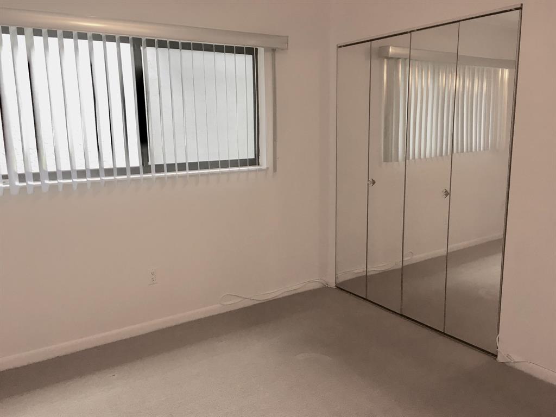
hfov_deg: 61.7
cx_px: 278
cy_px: 208
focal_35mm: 29
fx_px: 466
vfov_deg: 48.2
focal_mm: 4.15
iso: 50
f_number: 2.2
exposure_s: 1/30
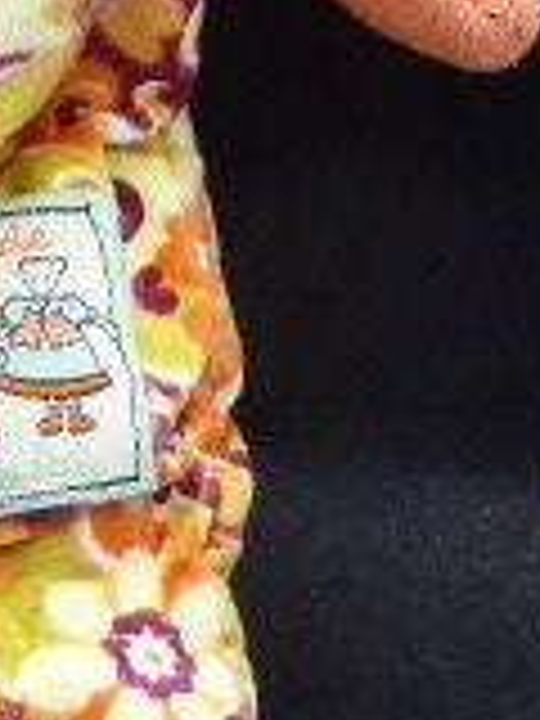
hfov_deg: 10.4
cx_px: -122
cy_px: -112
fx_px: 2912
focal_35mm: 140
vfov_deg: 13.7
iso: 400
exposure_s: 1/50
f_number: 3.7
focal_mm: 6.1
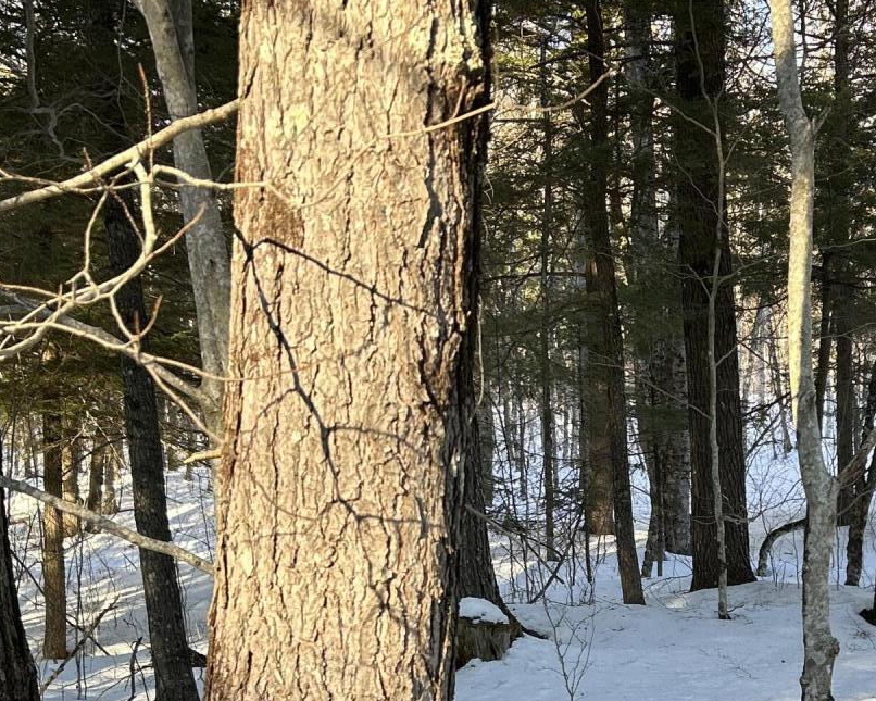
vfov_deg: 23.6
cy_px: 617
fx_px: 1634
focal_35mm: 63
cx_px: 605
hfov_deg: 29.7
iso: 40
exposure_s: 1/279
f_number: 1.5
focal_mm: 5.7
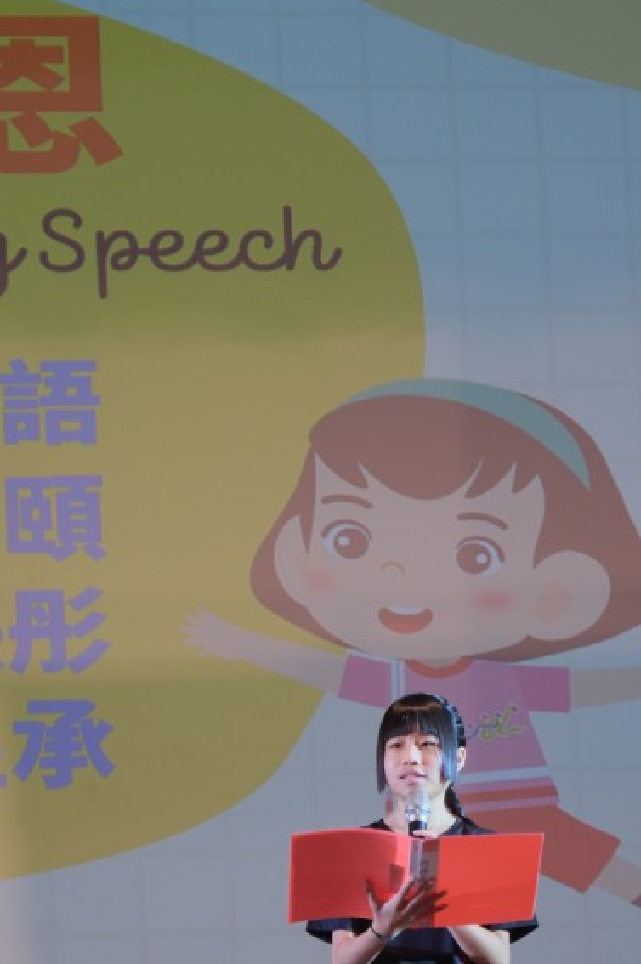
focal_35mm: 150
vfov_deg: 13.7
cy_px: 624
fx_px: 4013
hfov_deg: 9.1
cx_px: 513
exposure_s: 1/60
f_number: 2.8
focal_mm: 55
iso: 500
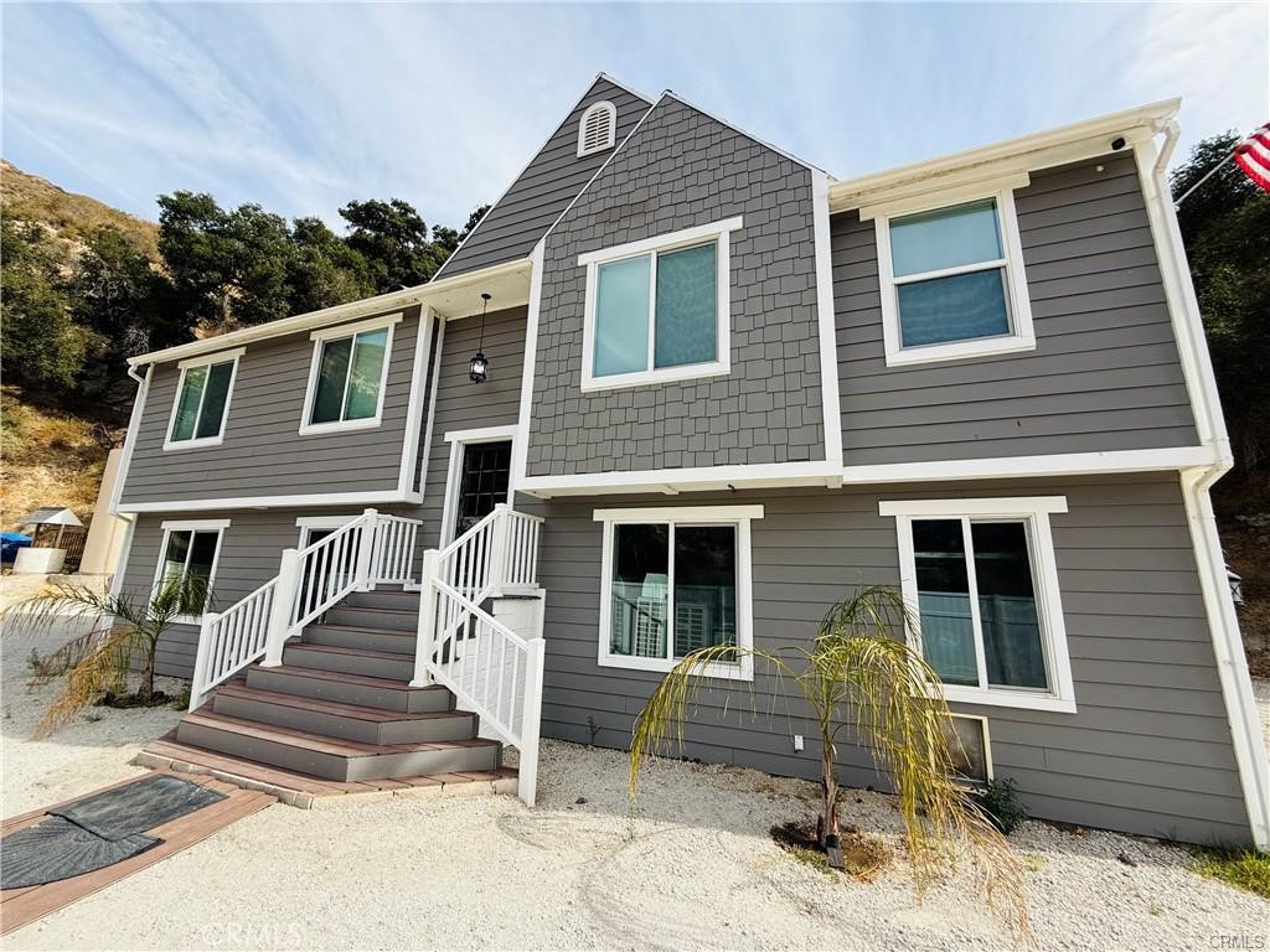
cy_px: 476
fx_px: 514
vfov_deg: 85.7
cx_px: 635
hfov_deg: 102.1
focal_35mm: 14
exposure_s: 1/1001
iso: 50
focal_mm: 2.22
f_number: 2.2
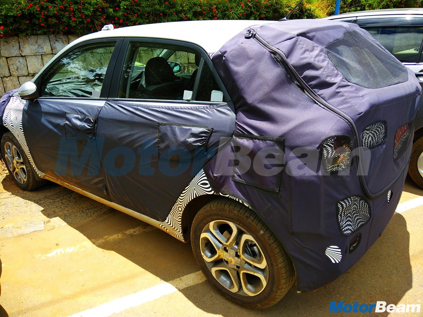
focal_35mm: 21
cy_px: 158
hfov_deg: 79.0
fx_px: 257
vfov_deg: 63.4
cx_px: 212
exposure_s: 1/557
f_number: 2
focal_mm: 3.57
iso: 100
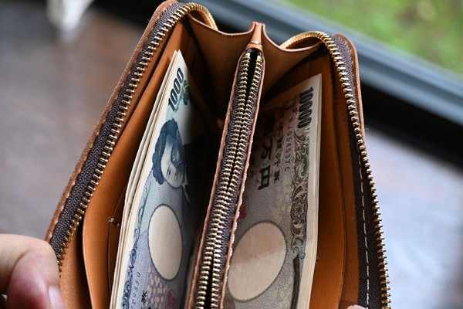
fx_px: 965
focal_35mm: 75
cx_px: 232
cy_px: 154
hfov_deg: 27.0
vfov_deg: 18.2
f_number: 4.5
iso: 1600
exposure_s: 1/80
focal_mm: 50
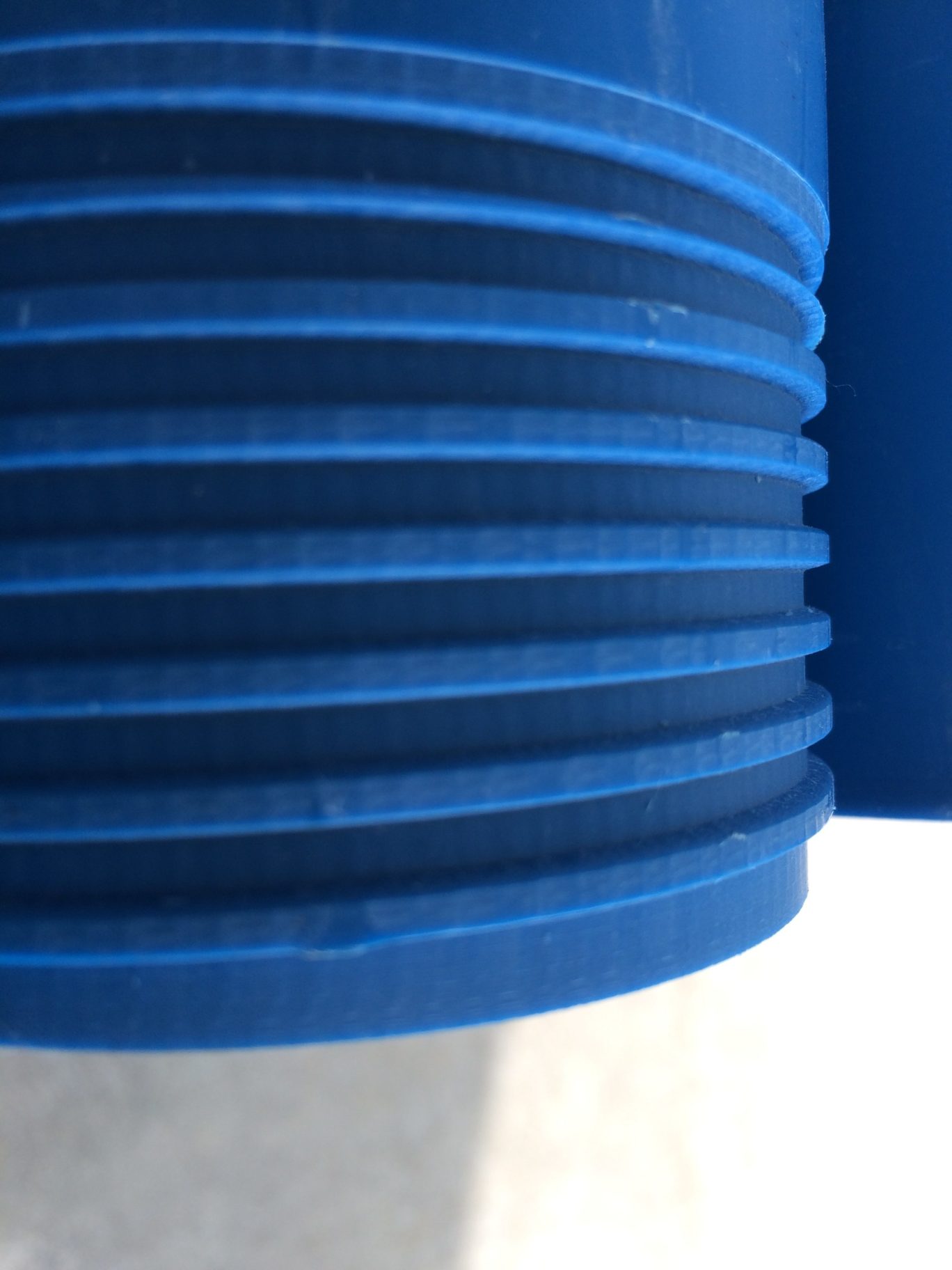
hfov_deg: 48.2
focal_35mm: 29
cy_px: 635
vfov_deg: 61.7
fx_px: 1063
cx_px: 476
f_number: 2.2
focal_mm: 4.15
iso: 32
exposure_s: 1/149
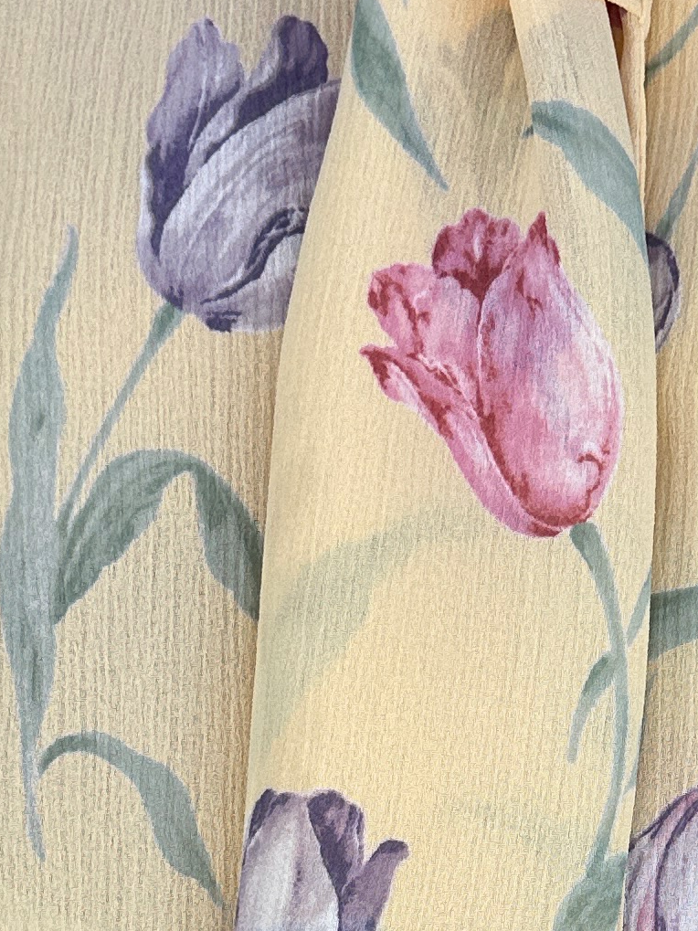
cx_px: 571
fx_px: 2555
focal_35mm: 95
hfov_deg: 15.4
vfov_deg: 20.0
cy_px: 931
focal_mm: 6.86
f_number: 1.78
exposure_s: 1/672
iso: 80
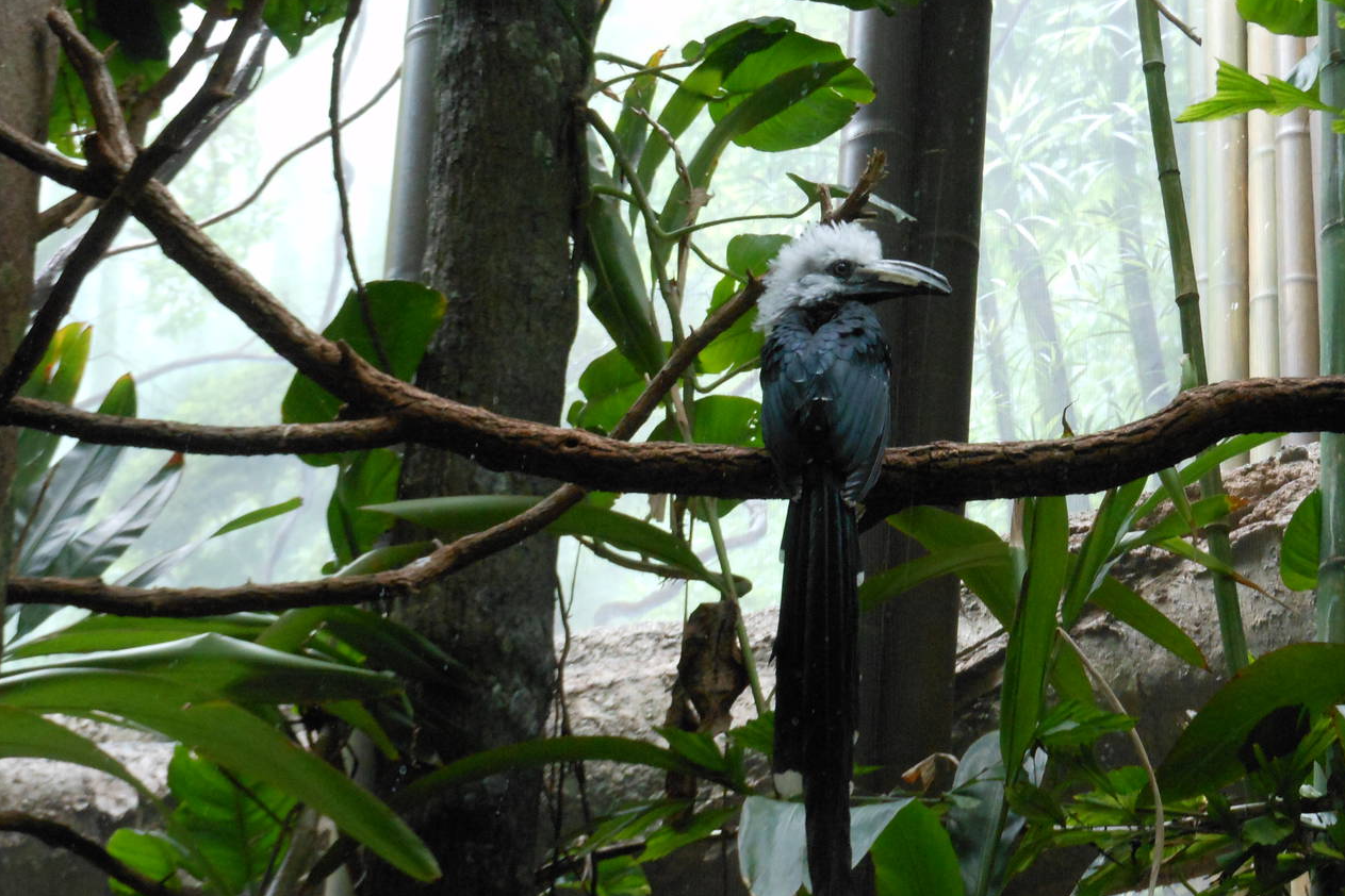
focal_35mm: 83
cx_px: 799
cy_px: 455
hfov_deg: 24.4
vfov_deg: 16.5
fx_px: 3101
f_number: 5
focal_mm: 11.2
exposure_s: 1/20
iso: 400
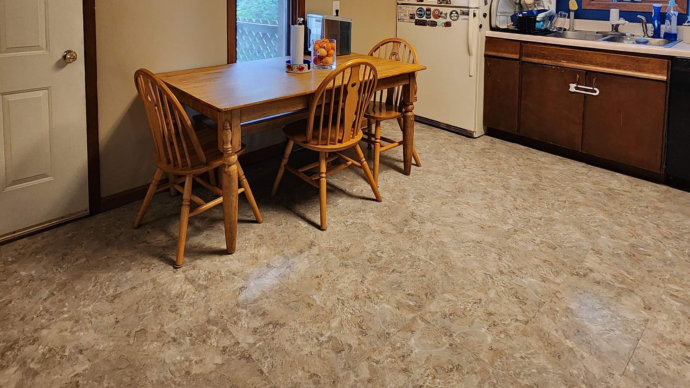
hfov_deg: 83.8
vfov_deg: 46.0
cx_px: 330
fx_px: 384
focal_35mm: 21
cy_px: 9
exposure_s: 1/60
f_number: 2.2
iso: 320
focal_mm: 2.2
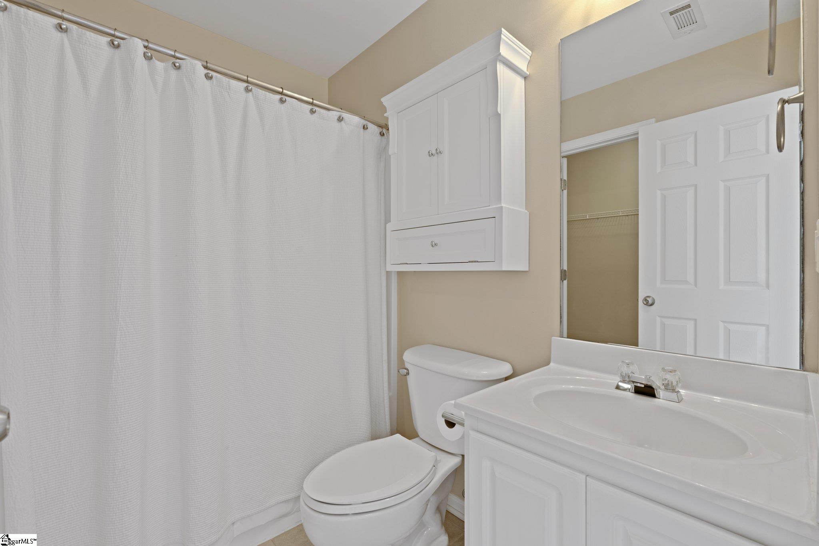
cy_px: 273
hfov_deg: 96.7
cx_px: 410
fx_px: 364
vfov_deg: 73.7
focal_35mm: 16
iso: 250
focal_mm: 16
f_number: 9
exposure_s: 1/3
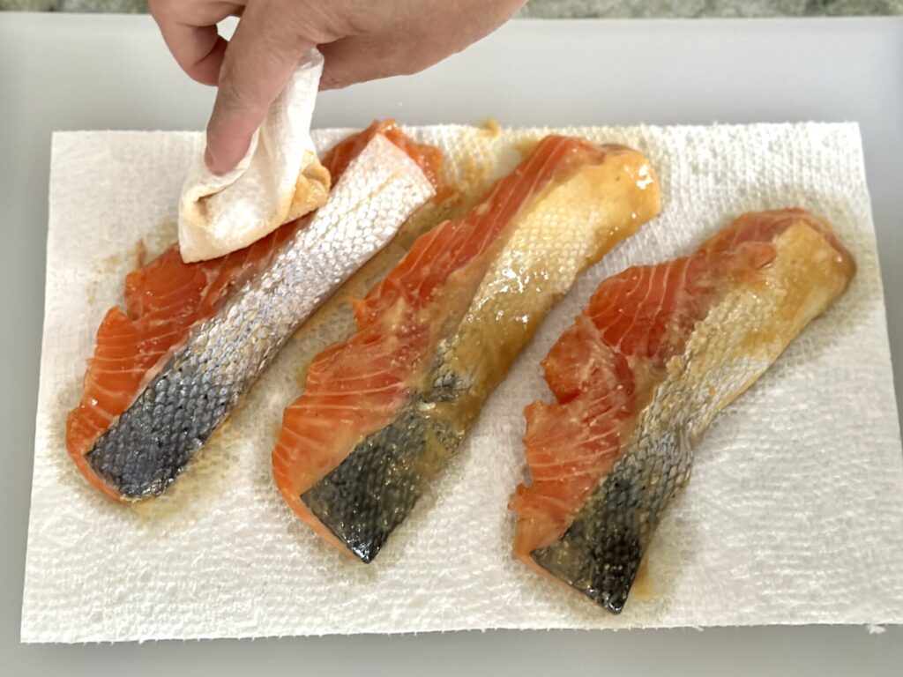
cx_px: 452
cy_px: 338
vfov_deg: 30.3
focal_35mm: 48
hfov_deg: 39.7
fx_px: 1252
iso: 640
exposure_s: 1/40
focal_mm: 6.86
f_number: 1.78
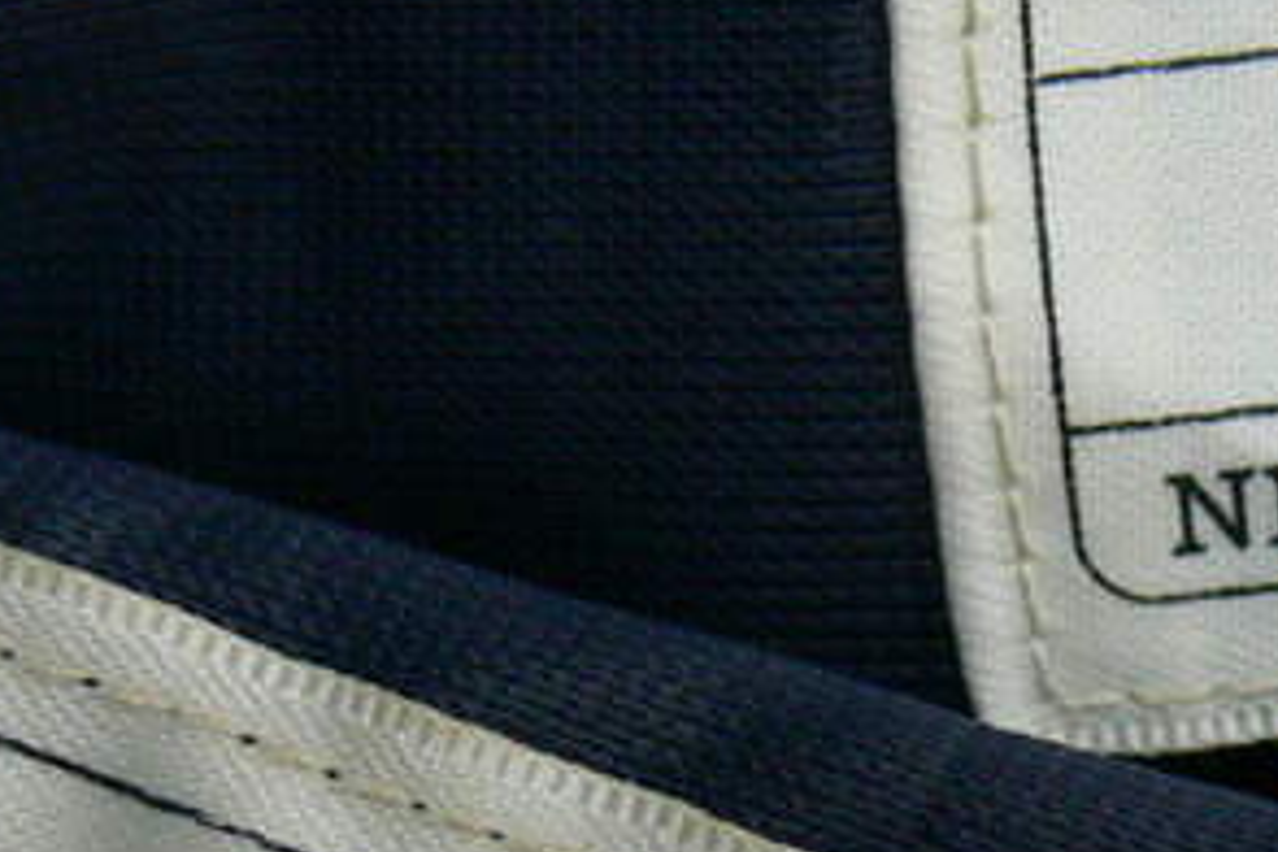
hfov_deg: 16.3
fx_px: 4402
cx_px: 1152
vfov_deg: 11.0
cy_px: 839
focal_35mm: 124
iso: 125
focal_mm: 7.4
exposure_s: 1/30
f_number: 2.8
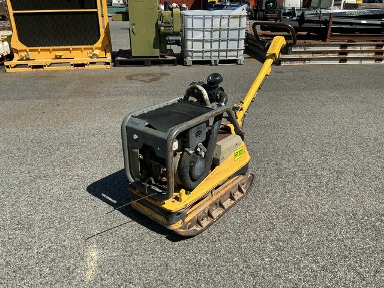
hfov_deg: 61.7
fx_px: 322
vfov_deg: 48.2
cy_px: 144
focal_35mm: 29
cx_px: 192
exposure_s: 1/2320
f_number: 1.8
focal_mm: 3
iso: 25
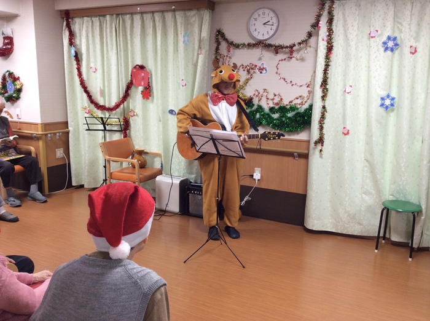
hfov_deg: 55.4
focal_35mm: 33
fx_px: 409
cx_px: 215
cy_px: 160
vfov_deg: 42.8
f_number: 2.4
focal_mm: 3.3
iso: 50
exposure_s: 1/24
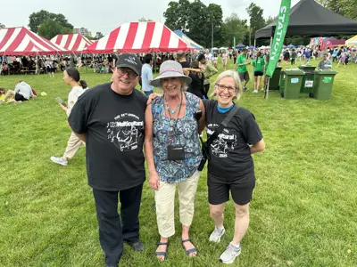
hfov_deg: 71.6
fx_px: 248
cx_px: 178
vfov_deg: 56.8
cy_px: 134
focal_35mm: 24
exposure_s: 1/176
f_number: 1.78
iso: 80
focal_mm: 6.86
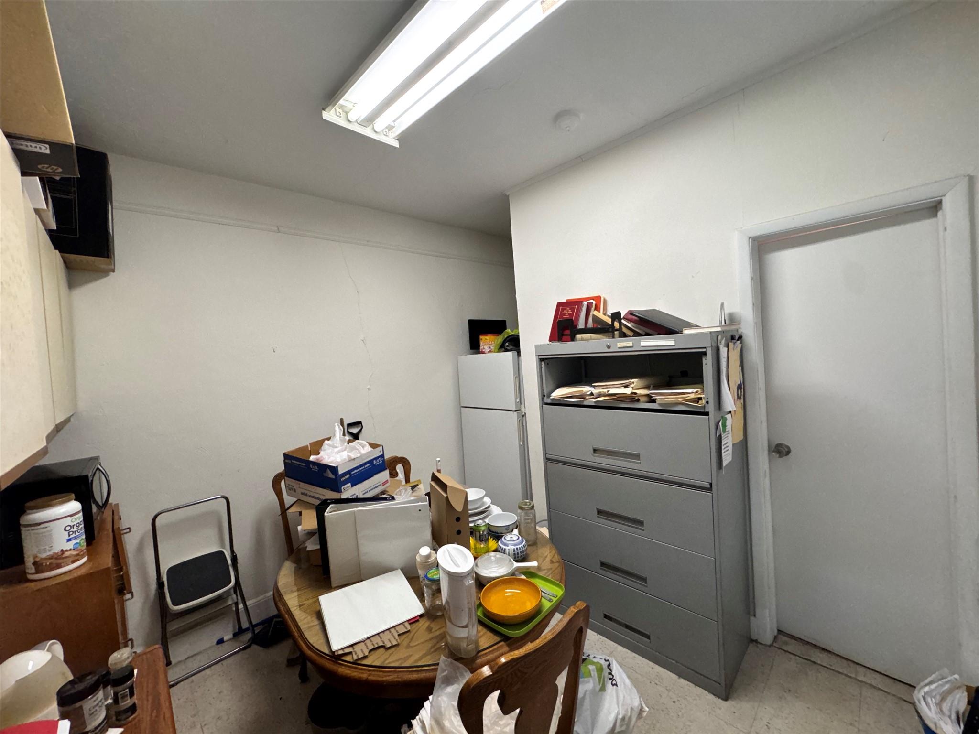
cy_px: 367
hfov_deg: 102.1
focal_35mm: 14
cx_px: 490
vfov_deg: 85.7
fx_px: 396
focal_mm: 2.22
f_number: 2.2
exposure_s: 1/120
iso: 250
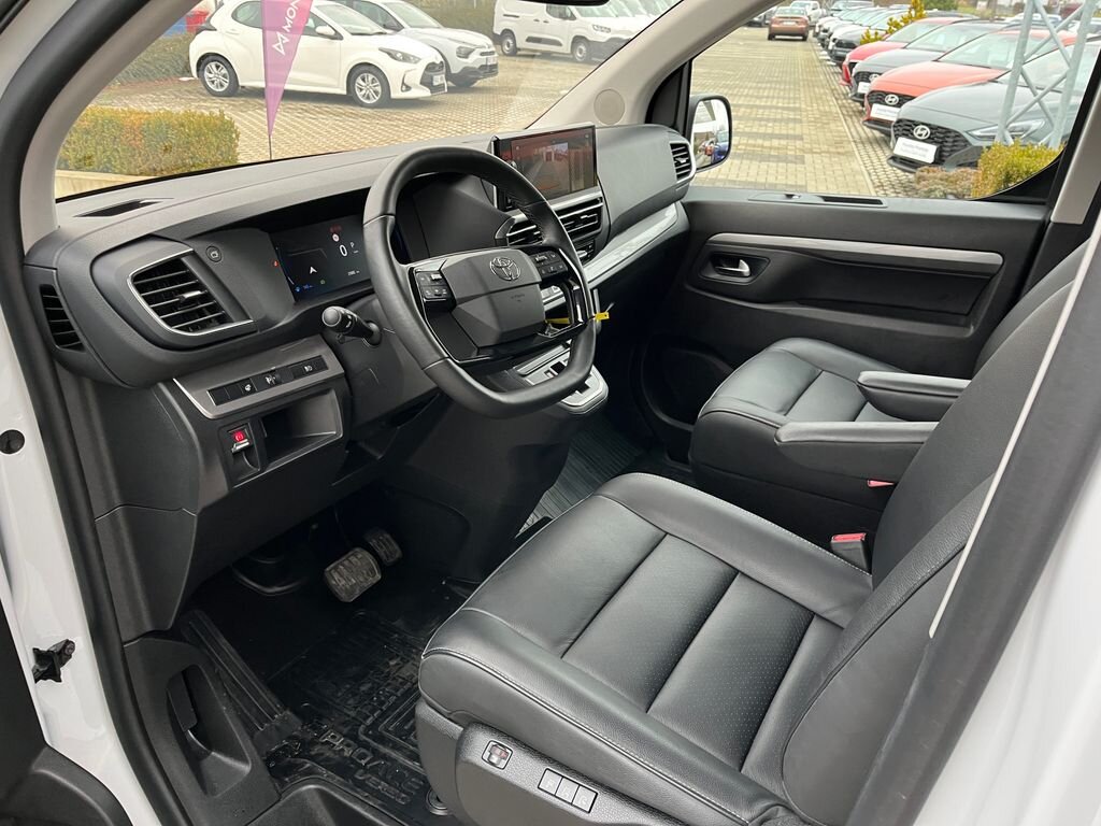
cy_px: 413
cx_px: 550
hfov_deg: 67.3
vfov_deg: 53.1
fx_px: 827
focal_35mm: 26
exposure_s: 1/60
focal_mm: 5.1
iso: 200
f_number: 1.6
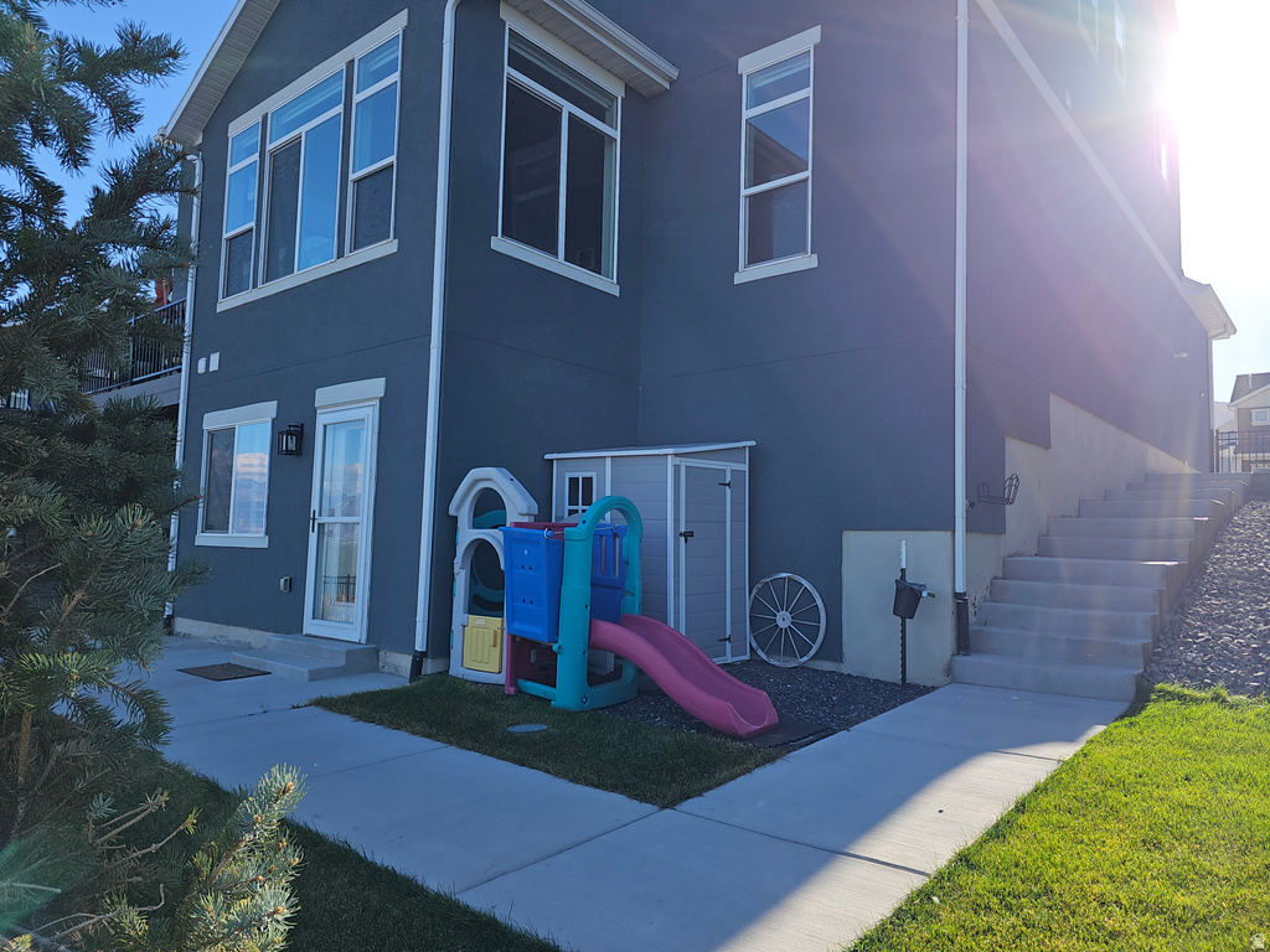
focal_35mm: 23
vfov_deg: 58.9
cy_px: 476
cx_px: 635
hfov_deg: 73.9
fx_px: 844
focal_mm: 6.3
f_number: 1.7
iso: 10
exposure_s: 1/409
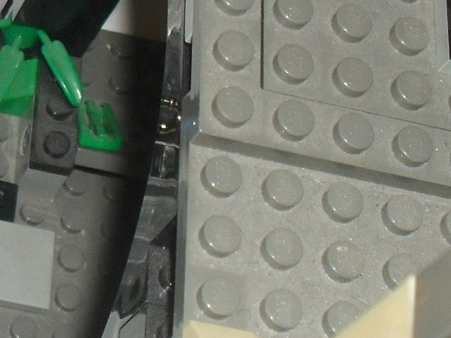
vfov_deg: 11.4
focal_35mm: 130
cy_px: 167
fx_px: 1693
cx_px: -218
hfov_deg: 14.2
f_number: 3.2
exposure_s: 1/45
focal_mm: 6.3
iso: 200
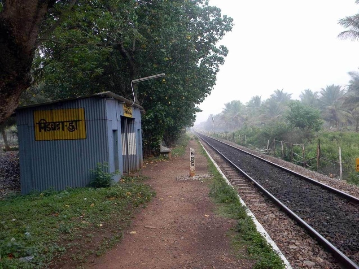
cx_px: 180
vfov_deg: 39.7
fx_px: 373
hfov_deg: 51.4
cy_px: 134
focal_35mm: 36
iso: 200
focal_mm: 6.4
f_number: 3.7
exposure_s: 1/84.2
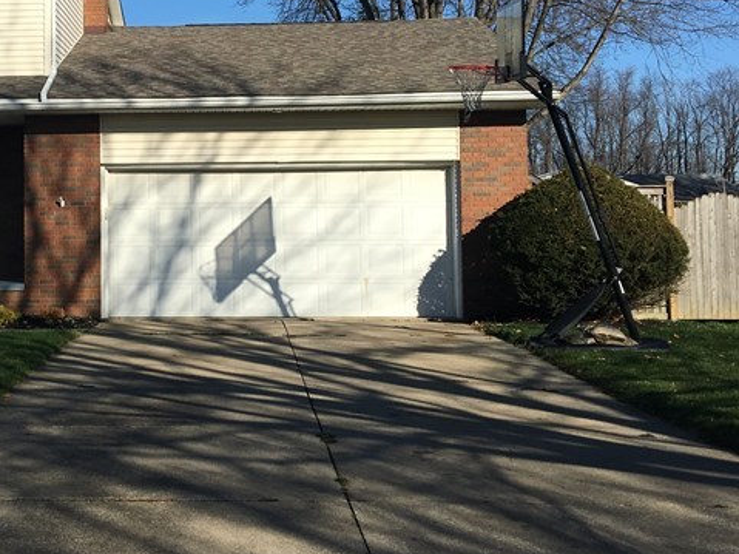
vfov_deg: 23.5
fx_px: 1323
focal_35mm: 62
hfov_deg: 30.4
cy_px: 162
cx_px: 147
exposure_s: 1/1672
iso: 25
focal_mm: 4.15
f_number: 2.2
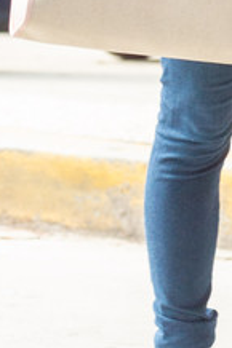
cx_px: 287
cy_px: -97
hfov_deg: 1.4
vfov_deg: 2.1
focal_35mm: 991
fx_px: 9594
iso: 800
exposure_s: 1/640
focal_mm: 270
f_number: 7.1
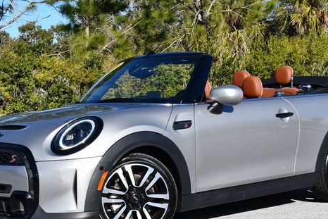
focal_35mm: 77
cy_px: 116
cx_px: 160
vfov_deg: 17.7
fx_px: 702
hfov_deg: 26.3
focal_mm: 28
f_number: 8
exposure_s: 1/250
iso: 100
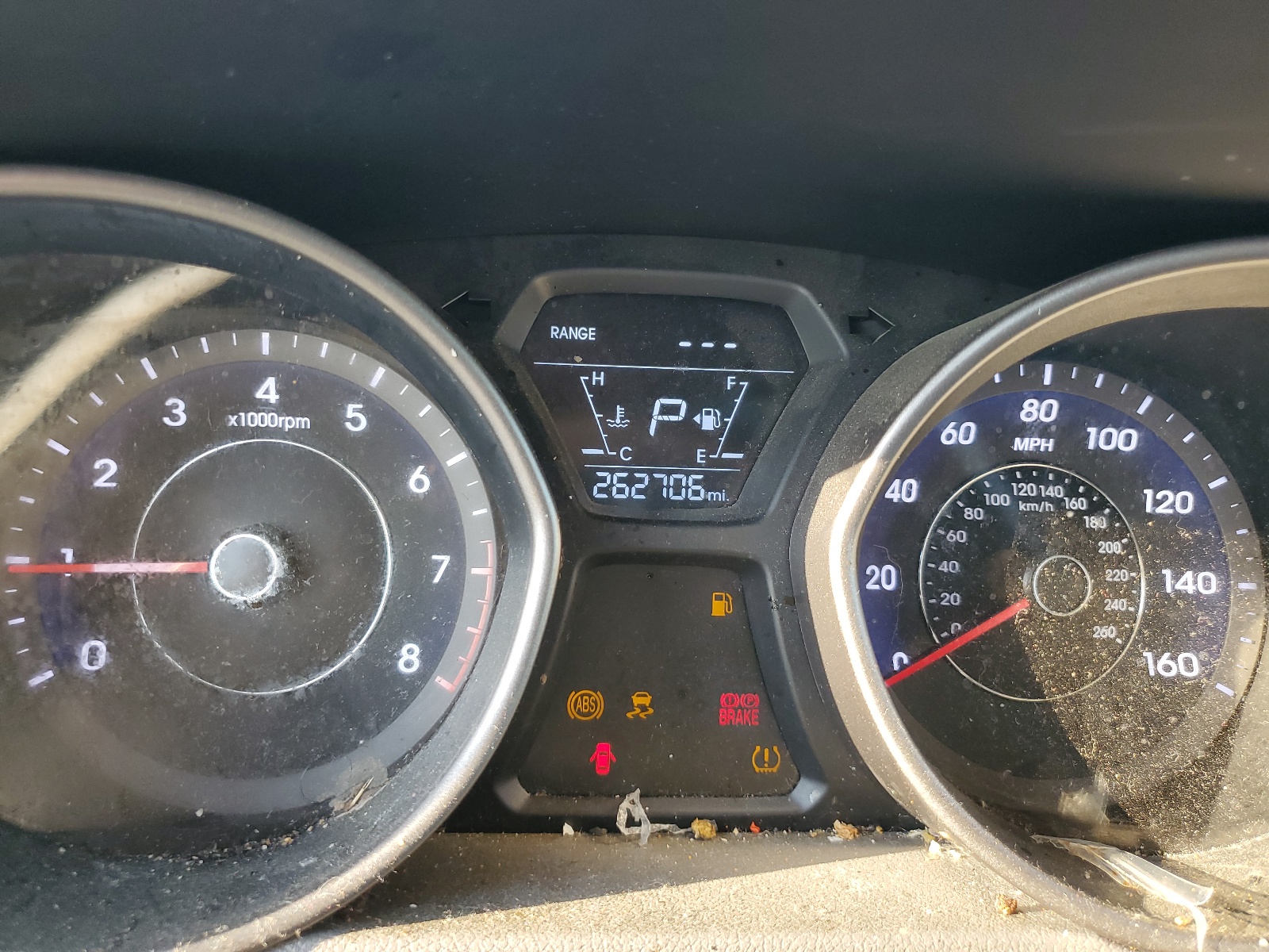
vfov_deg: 53.1
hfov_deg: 67.3
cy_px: 476
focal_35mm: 26
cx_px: 634
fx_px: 953
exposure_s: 1/120
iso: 69
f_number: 1.5
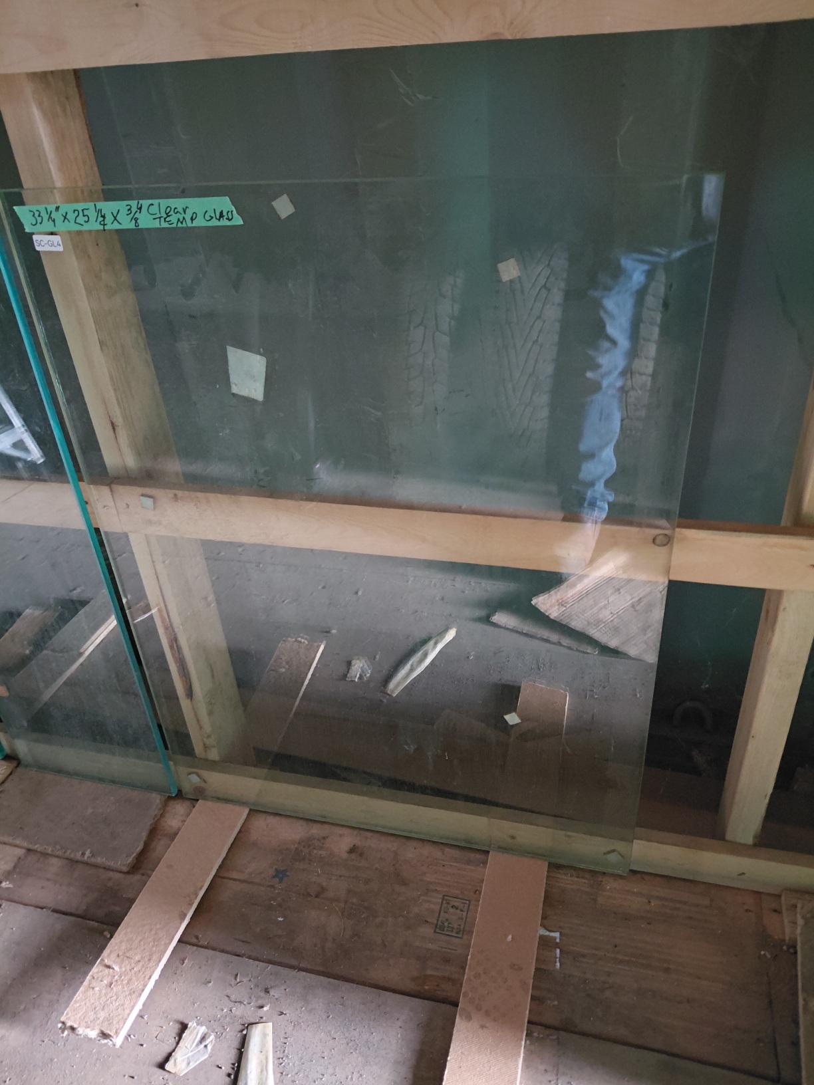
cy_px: 542
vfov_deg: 69.4
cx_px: 407
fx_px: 784
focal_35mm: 25
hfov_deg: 54.9
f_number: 1.8
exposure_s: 1/6
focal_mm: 4.69
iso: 1600
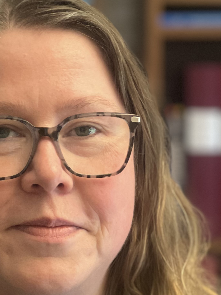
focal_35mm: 170
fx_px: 1447
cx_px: 29
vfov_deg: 11.6
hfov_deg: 8.7
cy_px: 257
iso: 200
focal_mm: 9
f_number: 2.8
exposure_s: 1/33
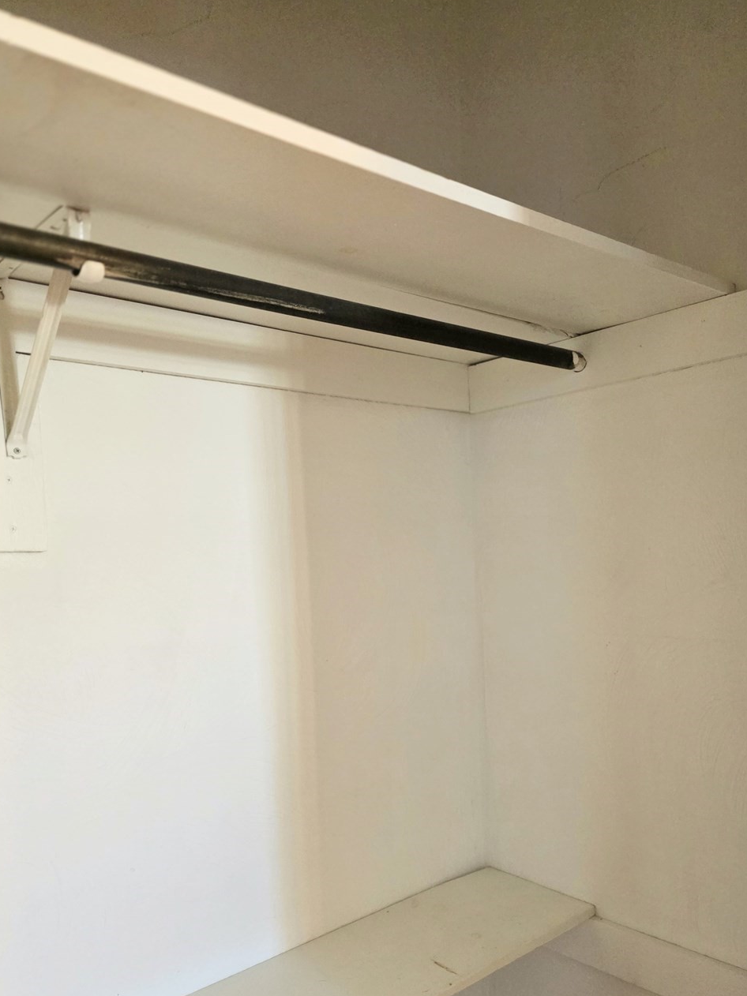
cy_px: 599
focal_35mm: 28
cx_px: 408
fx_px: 806
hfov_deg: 49.7
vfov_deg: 62.9
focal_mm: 6.3
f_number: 1.7
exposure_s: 1/120
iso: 1250
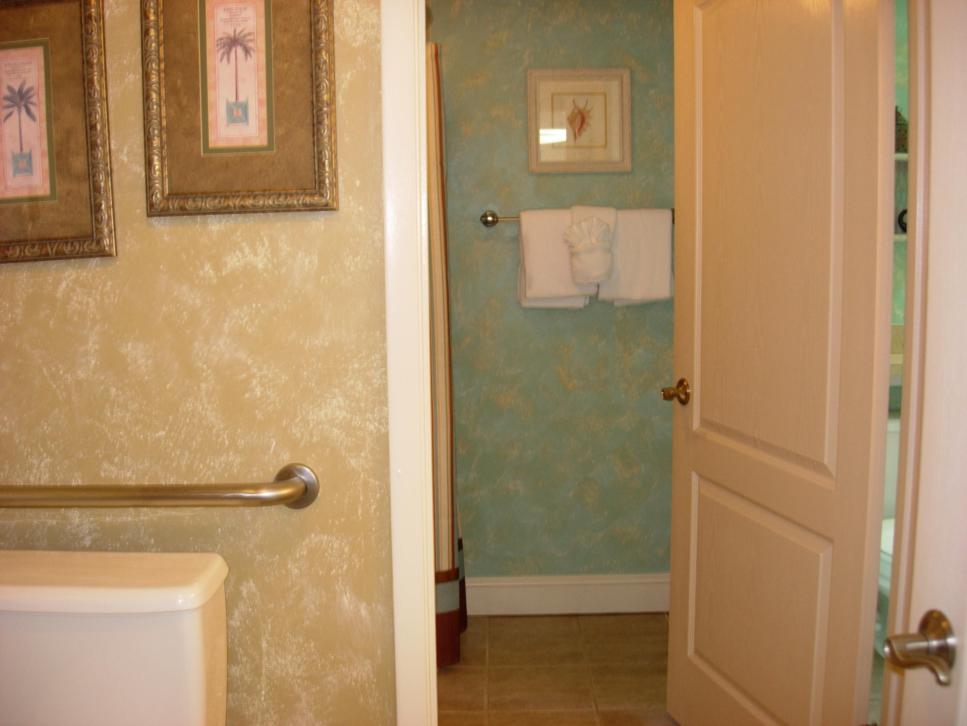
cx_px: 484
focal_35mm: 38
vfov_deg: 37.7
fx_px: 1062
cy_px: 363
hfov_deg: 49.0
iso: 79
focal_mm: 7.8
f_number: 2.8
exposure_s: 1/14.2
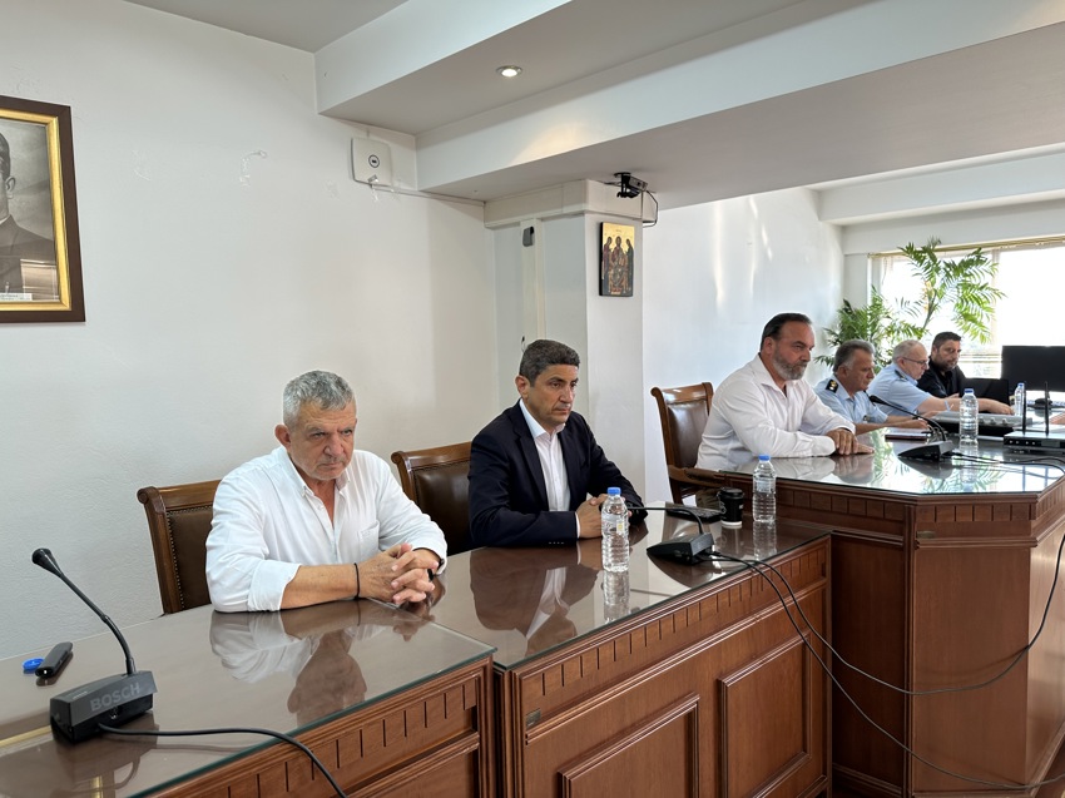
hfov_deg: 71.6
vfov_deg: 56.8
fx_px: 738
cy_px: 399
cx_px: 532
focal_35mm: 24
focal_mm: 6.86
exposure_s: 1/100
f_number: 1.78
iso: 80
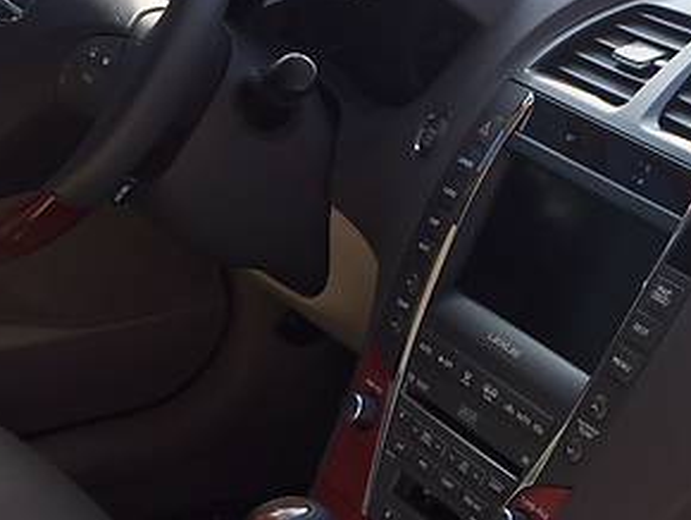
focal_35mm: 80
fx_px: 1598
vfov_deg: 18.1
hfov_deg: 23.6
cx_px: 648
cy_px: 475
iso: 32
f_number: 2.2
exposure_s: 1/291
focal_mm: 4.2
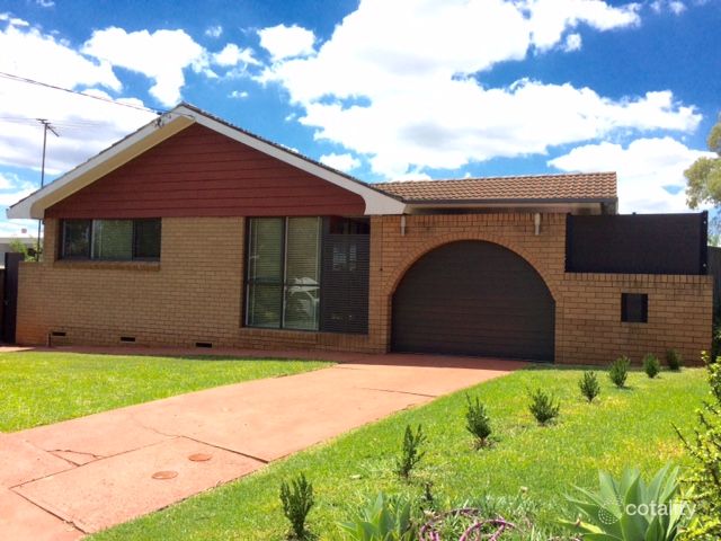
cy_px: 270
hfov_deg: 61.7
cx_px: 360
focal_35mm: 29
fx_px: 604
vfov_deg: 48.2
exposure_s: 1/3425
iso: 32
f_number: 2.2
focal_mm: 4.15
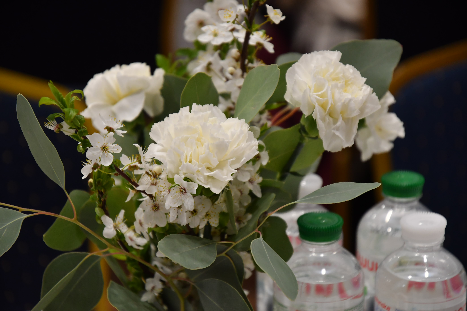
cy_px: 156
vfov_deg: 11.4
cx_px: 234
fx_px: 1557
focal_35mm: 120
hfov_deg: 17.1
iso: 640
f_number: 4
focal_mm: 80
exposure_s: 1/125
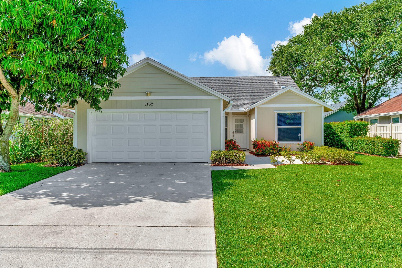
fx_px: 324
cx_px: 201
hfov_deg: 63.7
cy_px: 134
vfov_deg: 45.0
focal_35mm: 29
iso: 100
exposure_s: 1/200
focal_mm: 29
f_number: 5.6
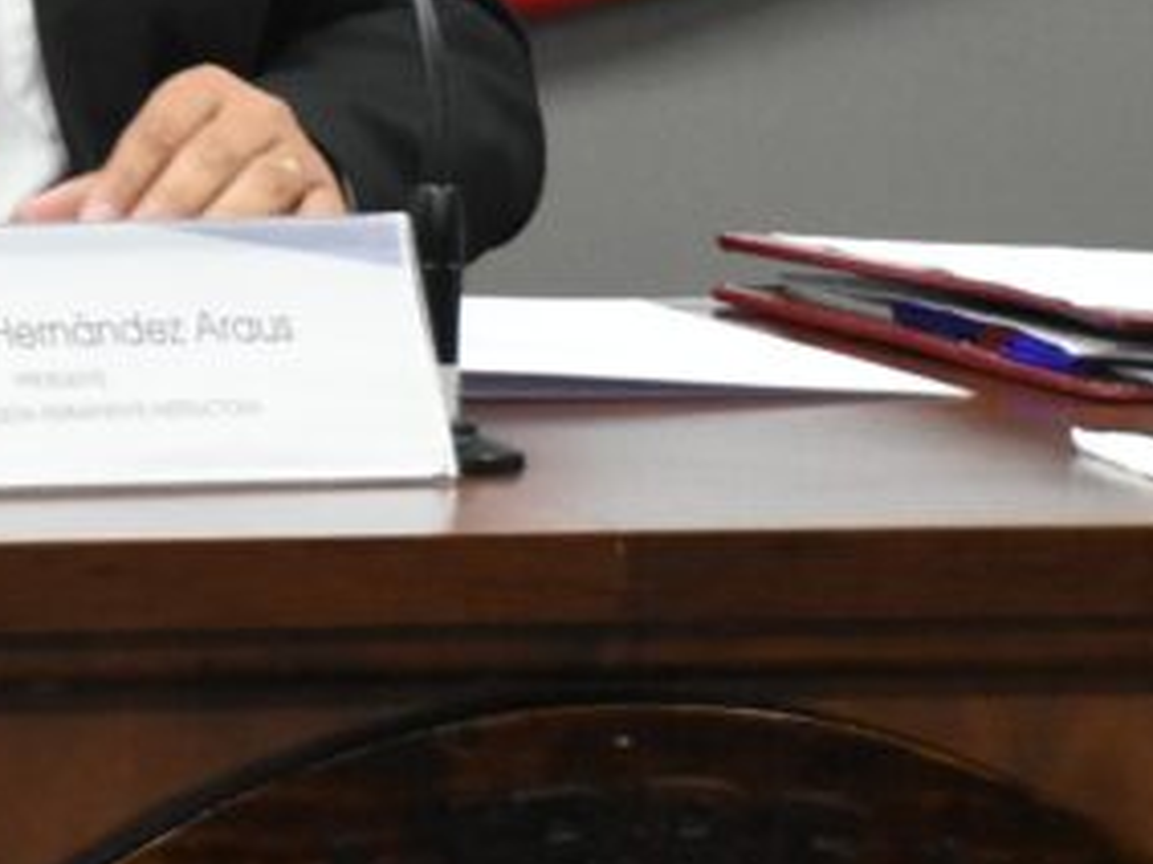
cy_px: -393
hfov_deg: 3.6
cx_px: -122
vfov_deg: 2.7
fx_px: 18270
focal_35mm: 549
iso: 4000
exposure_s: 1/60
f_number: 6.3
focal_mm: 105
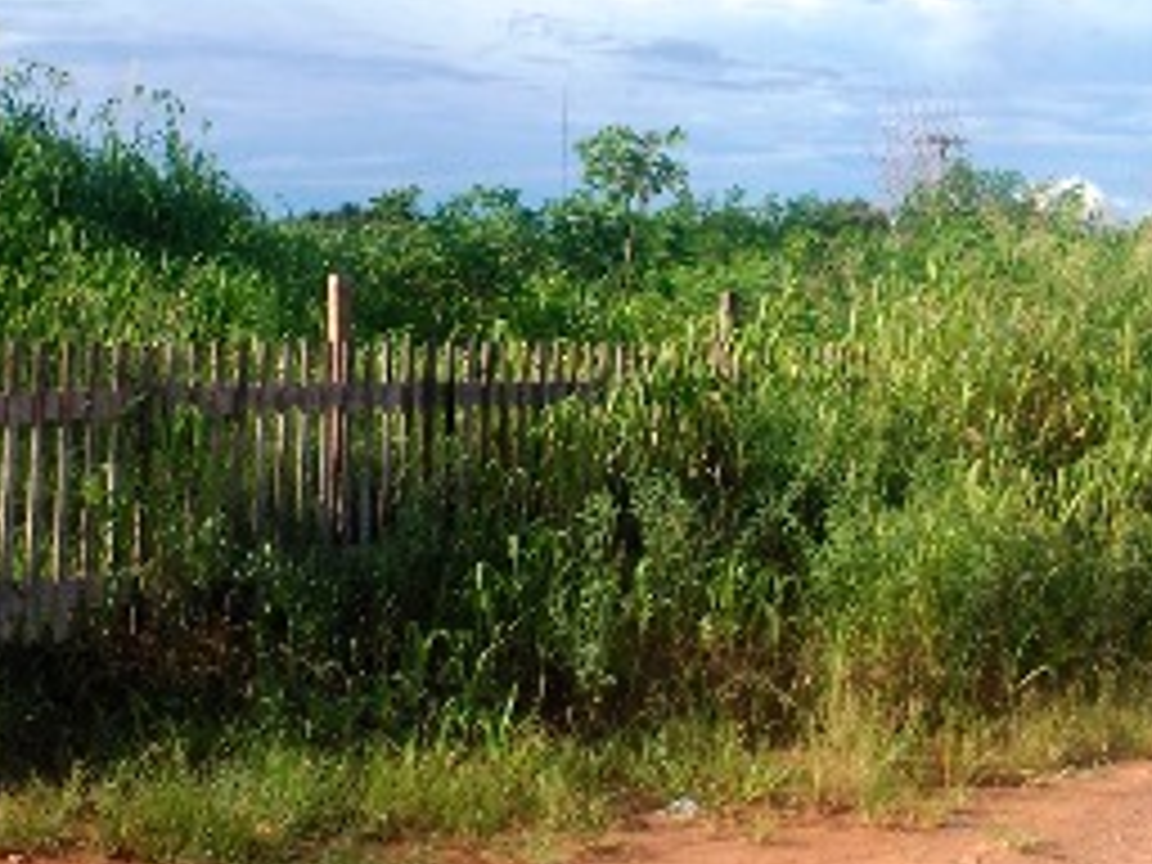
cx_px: 364
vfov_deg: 26.6
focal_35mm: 55
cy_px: 398
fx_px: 1830
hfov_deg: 34.5
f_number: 6.5
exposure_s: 1/315
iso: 100
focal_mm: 6.11
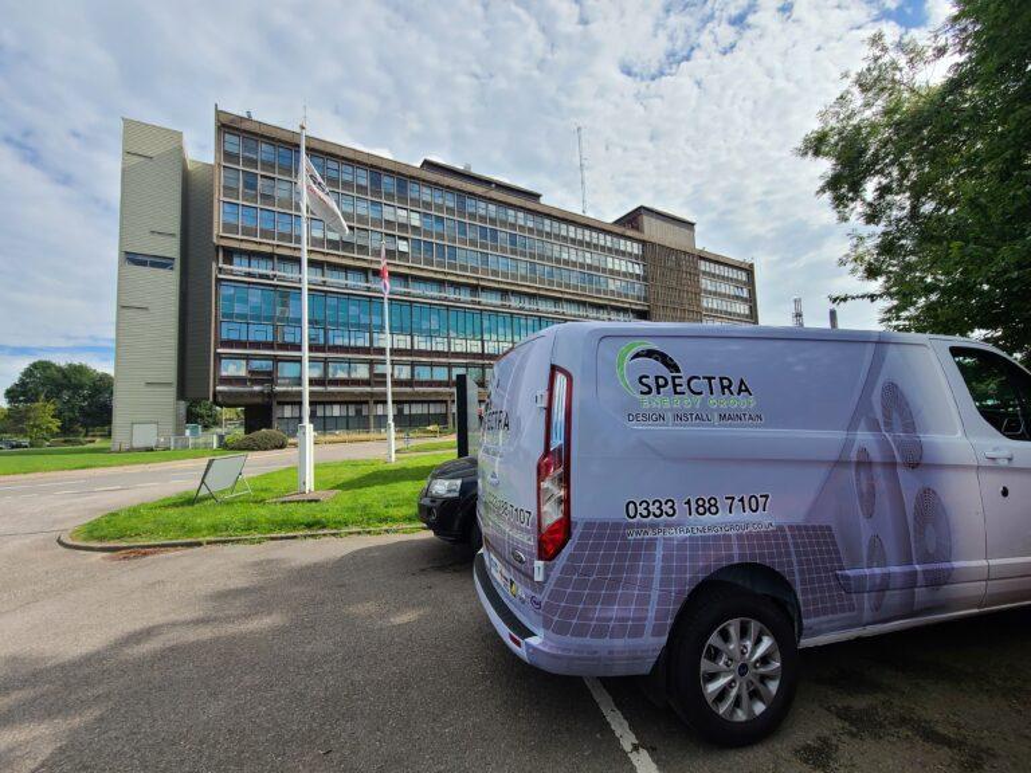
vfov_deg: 89.9
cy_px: 386
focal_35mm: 13
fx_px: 387
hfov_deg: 106.2
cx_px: 516
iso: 50
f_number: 2.2
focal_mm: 2.2
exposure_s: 1/1930
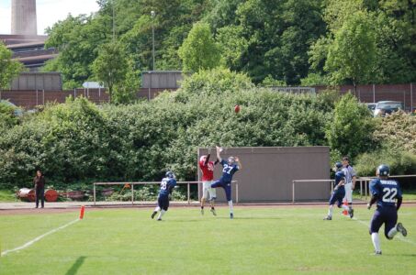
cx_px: 208
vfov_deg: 9.6
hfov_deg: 14.4
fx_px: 1643
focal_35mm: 142
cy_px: 138
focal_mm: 95
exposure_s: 1/1000
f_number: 4.2
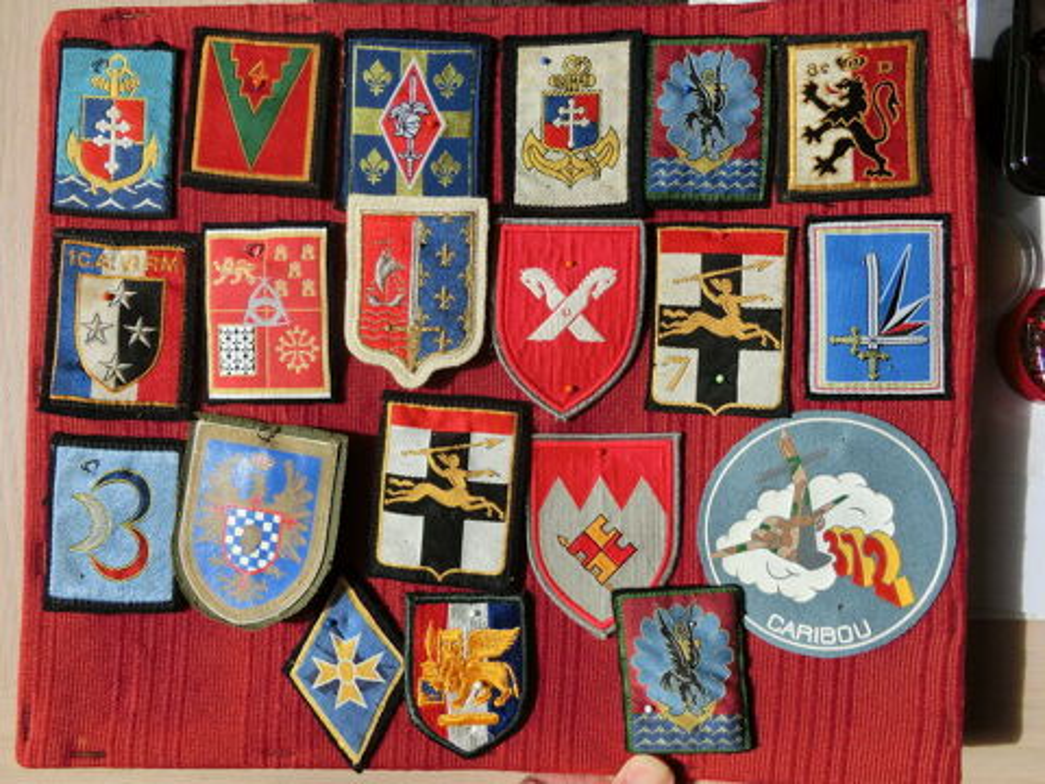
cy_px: 392
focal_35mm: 25
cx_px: 522
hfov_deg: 69.4
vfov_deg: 54.9
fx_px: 755
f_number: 3.5
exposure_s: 1/1000
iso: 80
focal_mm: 4.5
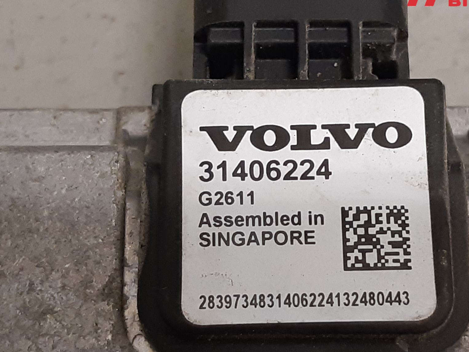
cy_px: 191
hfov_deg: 52.3
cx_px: 281
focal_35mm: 35
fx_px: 474
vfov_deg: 40.7
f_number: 1.7
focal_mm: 3.93
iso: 160
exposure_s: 1/50
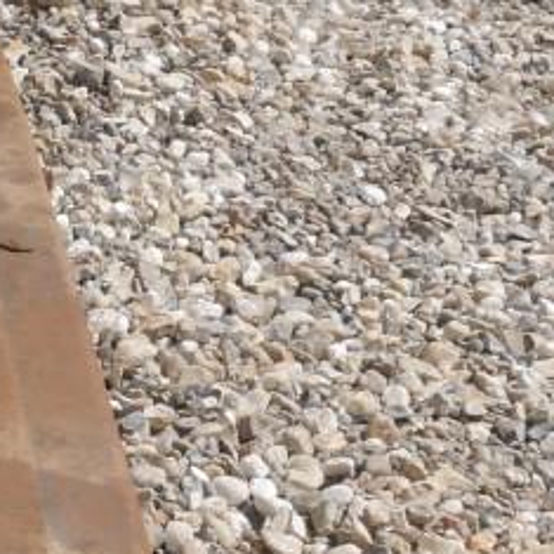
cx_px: -424
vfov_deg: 15.9
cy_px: 526
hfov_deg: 14.3
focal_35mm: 108
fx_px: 1956
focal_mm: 14
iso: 160
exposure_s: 1/500
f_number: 8
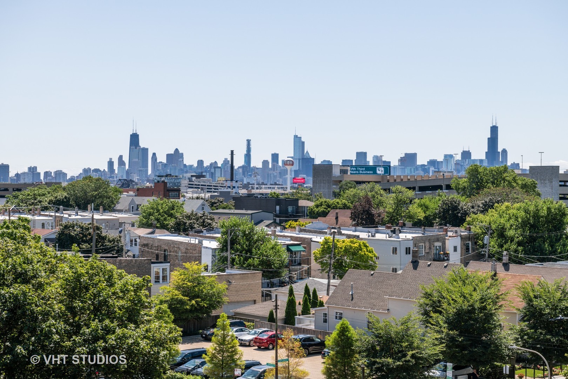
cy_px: 190
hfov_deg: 28.8
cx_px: 284
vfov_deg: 19.5
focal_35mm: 70
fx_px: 1104
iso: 200
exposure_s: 1/1250
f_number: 8
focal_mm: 70
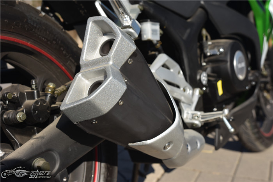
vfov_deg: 25.7
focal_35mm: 52
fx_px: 398
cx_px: 136
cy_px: 91
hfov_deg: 37.9
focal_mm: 35
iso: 100
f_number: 5.6
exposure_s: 1/200
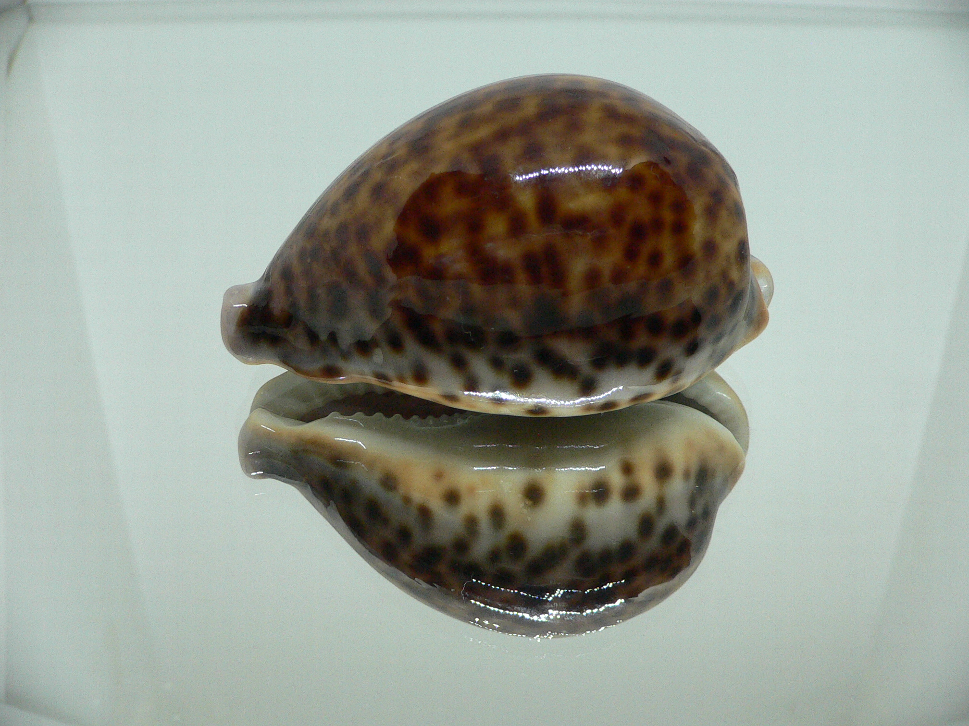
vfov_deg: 40.7
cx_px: 484
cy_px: 363
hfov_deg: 52.6
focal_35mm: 35
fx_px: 980
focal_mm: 4.6
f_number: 2.8
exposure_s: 1/60
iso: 200
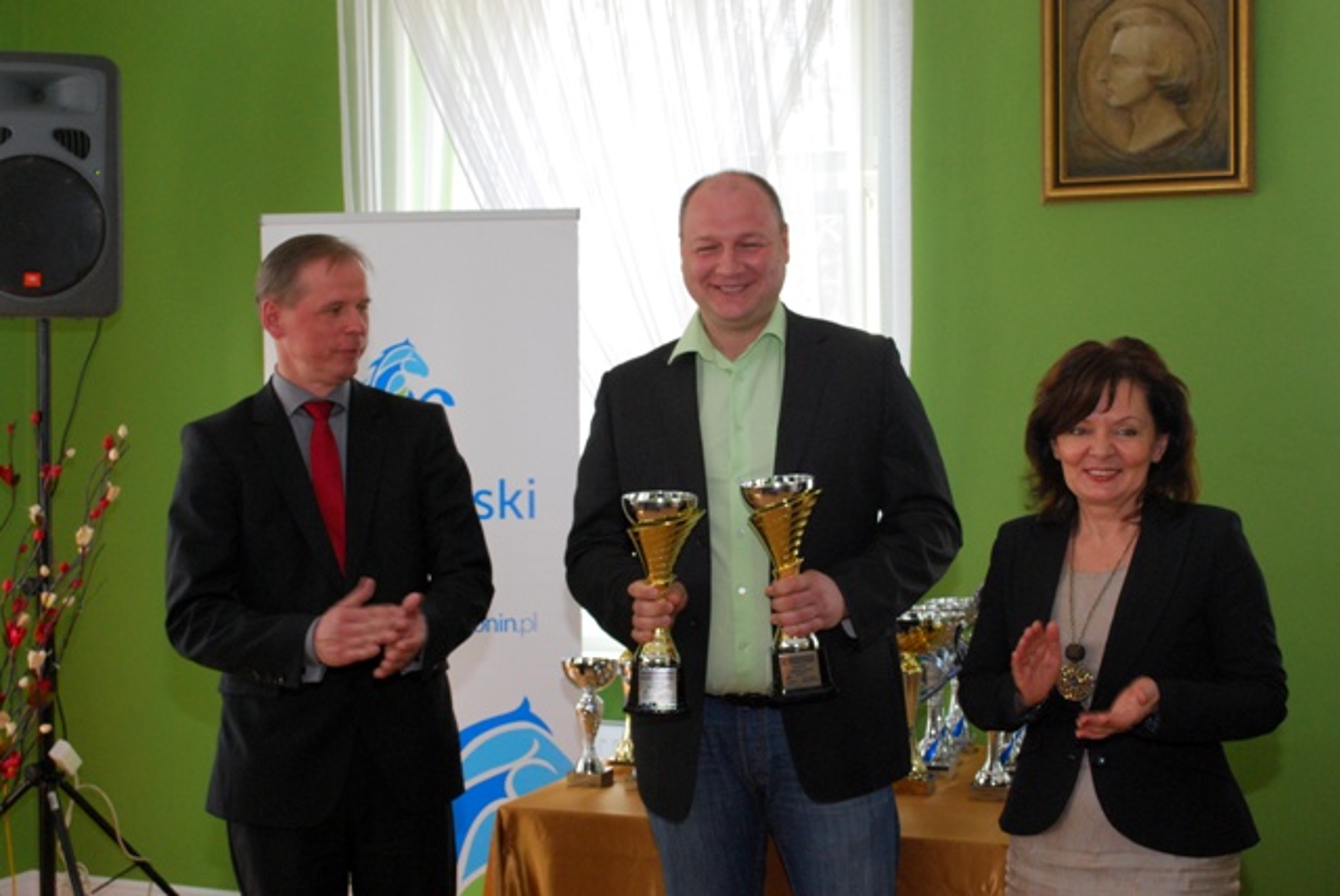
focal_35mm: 45
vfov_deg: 29.9
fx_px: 1676
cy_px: 448
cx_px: 670
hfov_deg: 43.6
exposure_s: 1/60
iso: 800
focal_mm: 30
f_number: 7.1
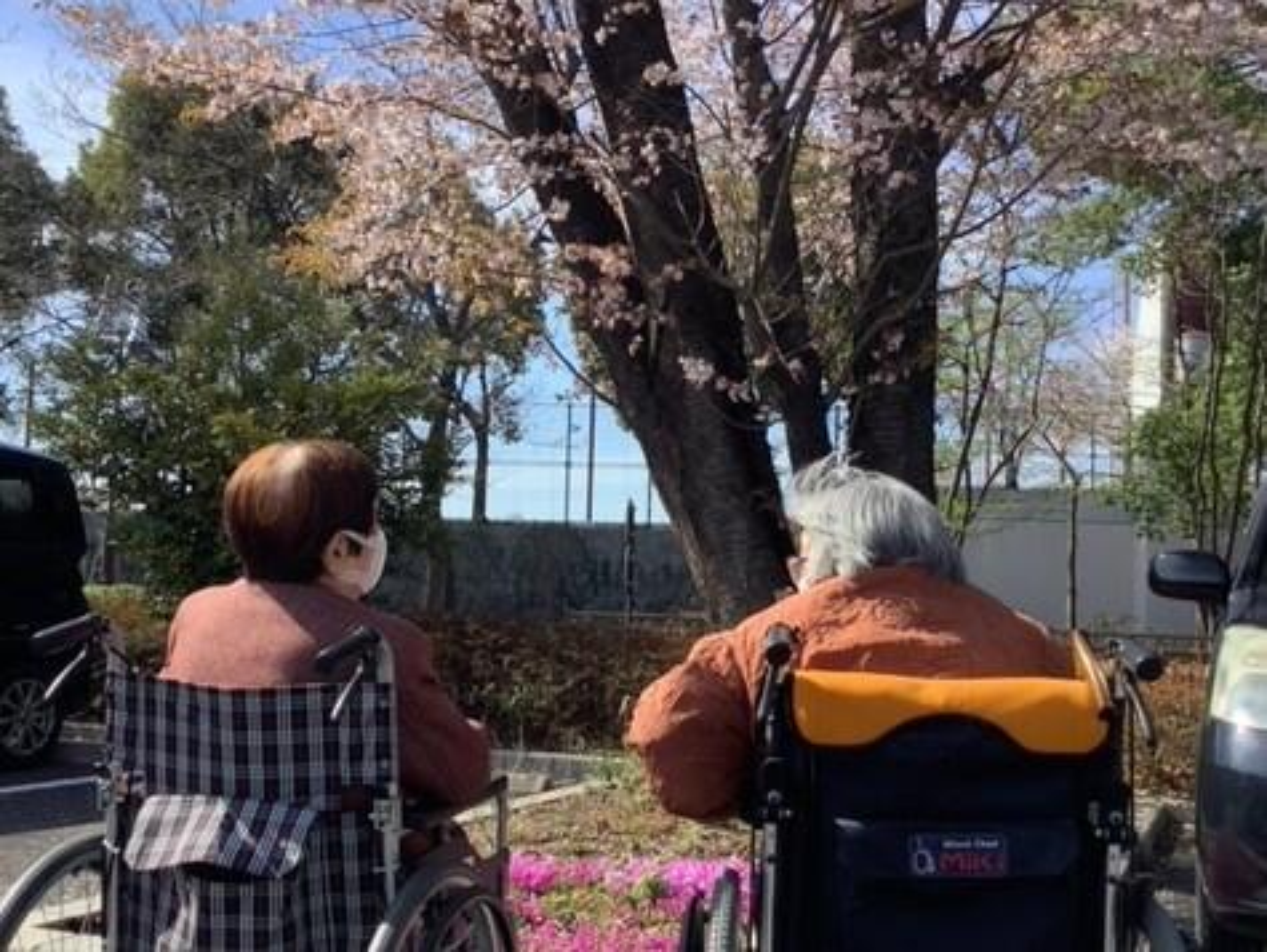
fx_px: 1136
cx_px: 634
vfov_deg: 45.5
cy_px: 476
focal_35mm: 31
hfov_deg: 58.3
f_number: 2.4
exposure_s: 1/631
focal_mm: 3.3
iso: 25
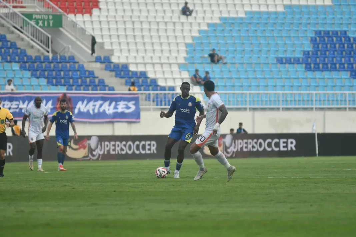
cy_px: 118
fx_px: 2966
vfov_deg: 4.6
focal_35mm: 300
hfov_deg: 6.9
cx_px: 178
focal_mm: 200
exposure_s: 1/6400
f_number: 2.8
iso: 640
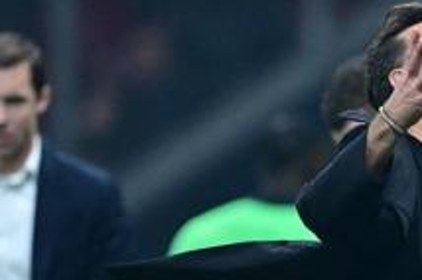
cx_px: 616
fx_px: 27388
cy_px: 291
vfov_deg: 0.6
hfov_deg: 0.9
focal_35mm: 2340
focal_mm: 400
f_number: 2.8
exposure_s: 1/1600
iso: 2500
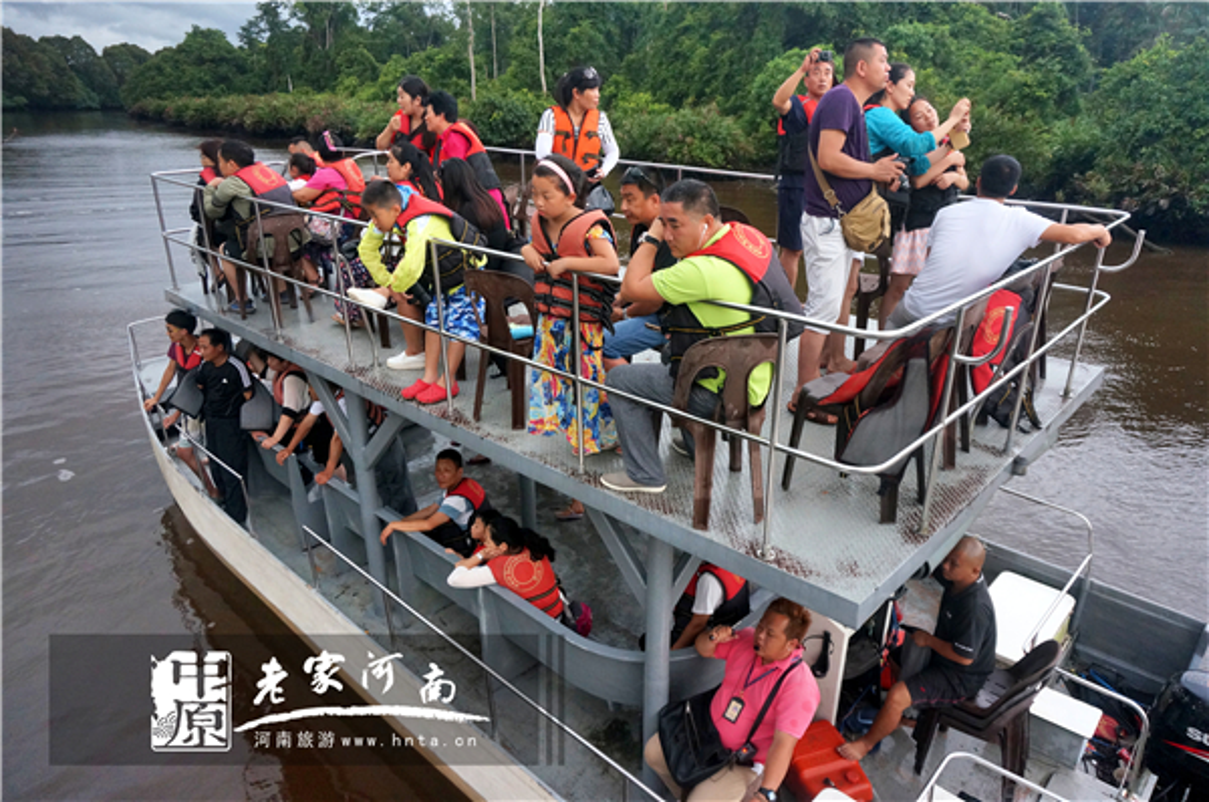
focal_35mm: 24
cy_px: 401
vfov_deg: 53.0
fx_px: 805
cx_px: 604
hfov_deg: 73.8
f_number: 4
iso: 1000
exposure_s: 1/60
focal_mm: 16
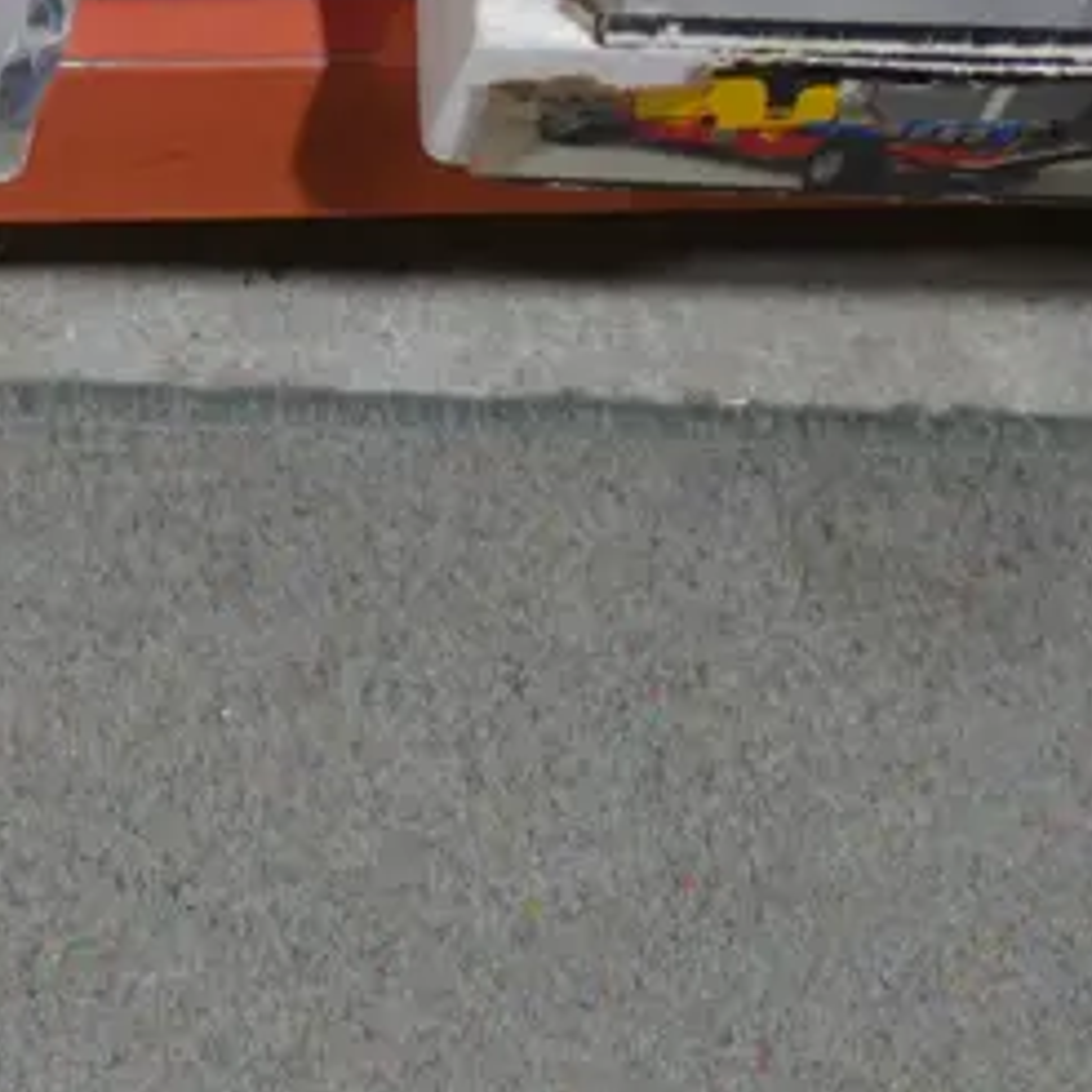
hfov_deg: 11.6
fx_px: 5246
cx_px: -275
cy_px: 1685
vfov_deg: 11.4
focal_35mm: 147
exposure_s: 1/60
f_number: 4.5
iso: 500
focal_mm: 20
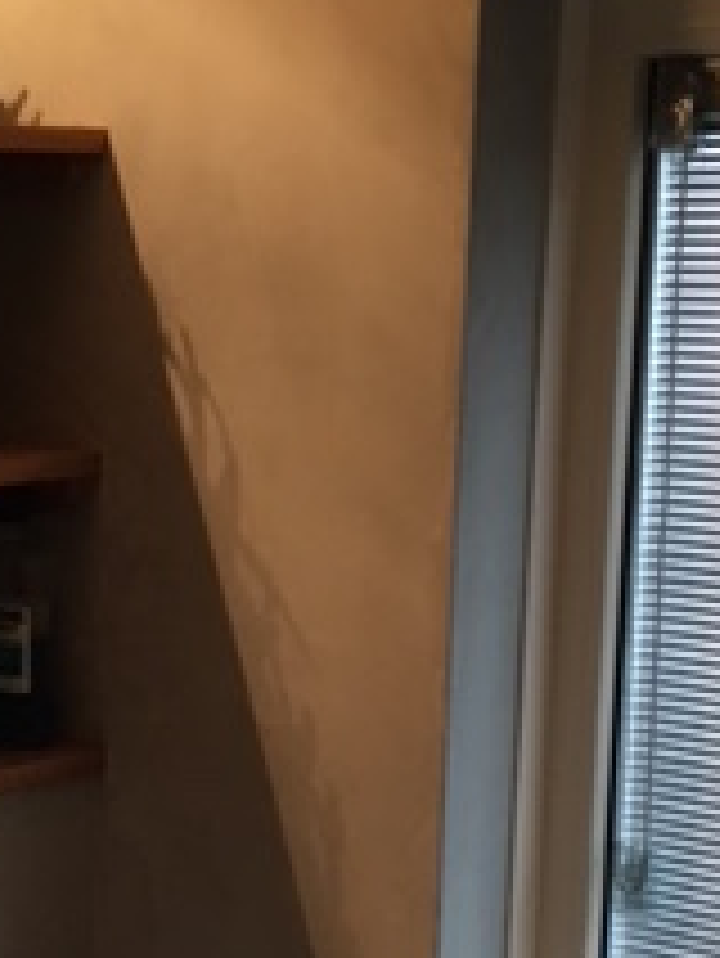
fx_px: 2410
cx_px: 148
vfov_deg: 21.9
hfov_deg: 16.9
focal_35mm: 87
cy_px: 873
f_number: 2.2
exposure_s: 1/33
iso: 100
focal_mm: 4.15
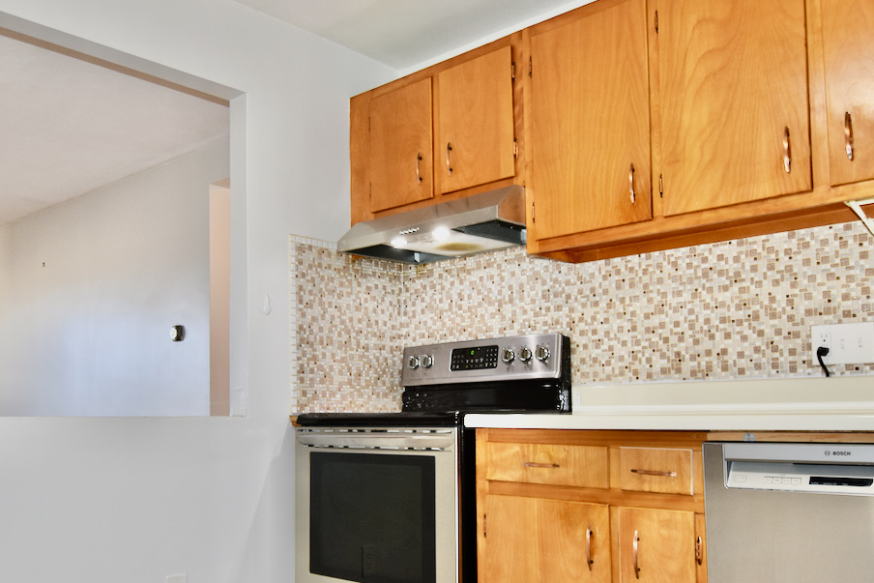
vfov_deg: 38.7
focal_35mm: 34
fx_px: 826
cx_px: 381
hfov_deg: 55.6
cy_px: 361
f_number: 2.8
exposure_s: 1/100
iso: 400
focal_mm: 16
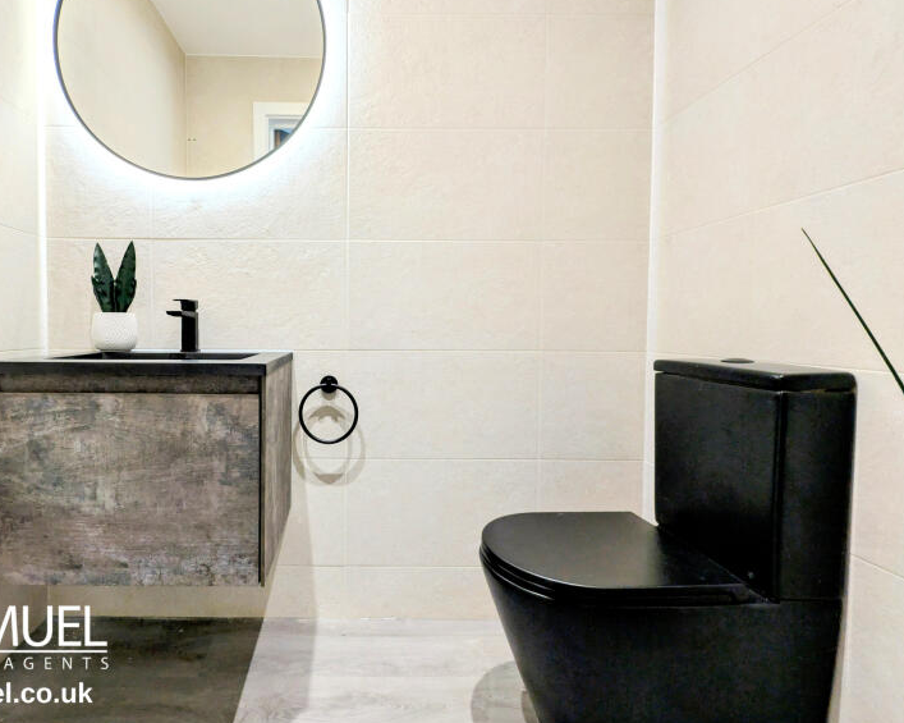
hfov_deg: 88.2
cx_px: 350
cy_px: 341
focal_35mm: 17
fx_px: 455
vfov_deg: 76.9
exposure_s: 1/100
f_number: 1.95
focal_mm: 2.23
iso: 74
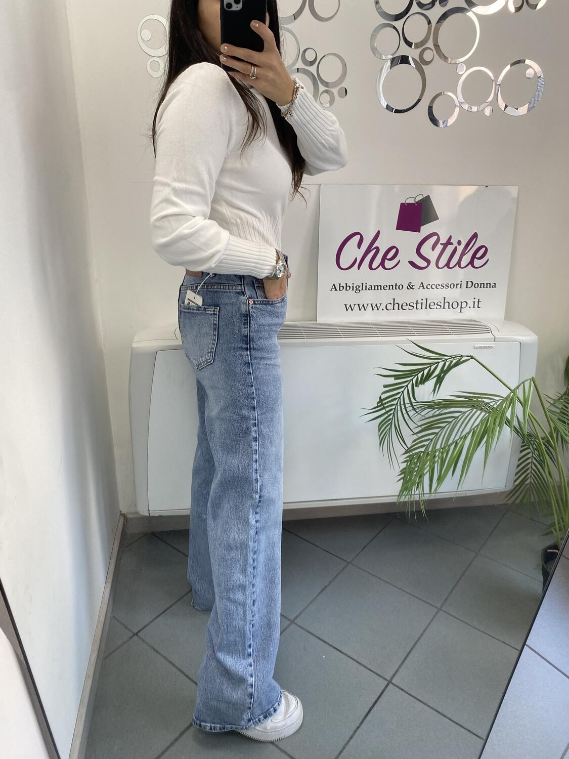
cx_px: 284
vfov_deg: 67.3
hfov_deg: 53.1
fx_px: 570
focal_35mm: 26
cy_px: 380
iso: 100
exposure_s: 1/121
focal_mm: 4.25
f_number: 1.8
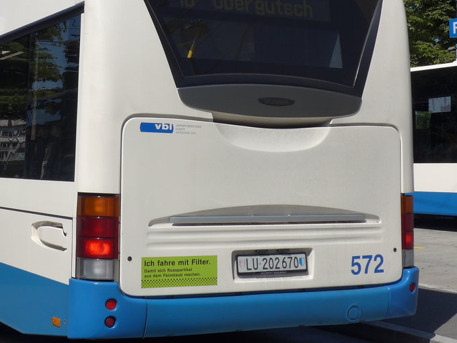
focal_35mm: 73
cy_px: 104
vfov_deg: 20.1
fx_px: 963
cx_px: 134
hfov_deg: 26.5
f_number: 3.5
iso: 80
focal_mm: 8.4
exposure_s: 1/1600
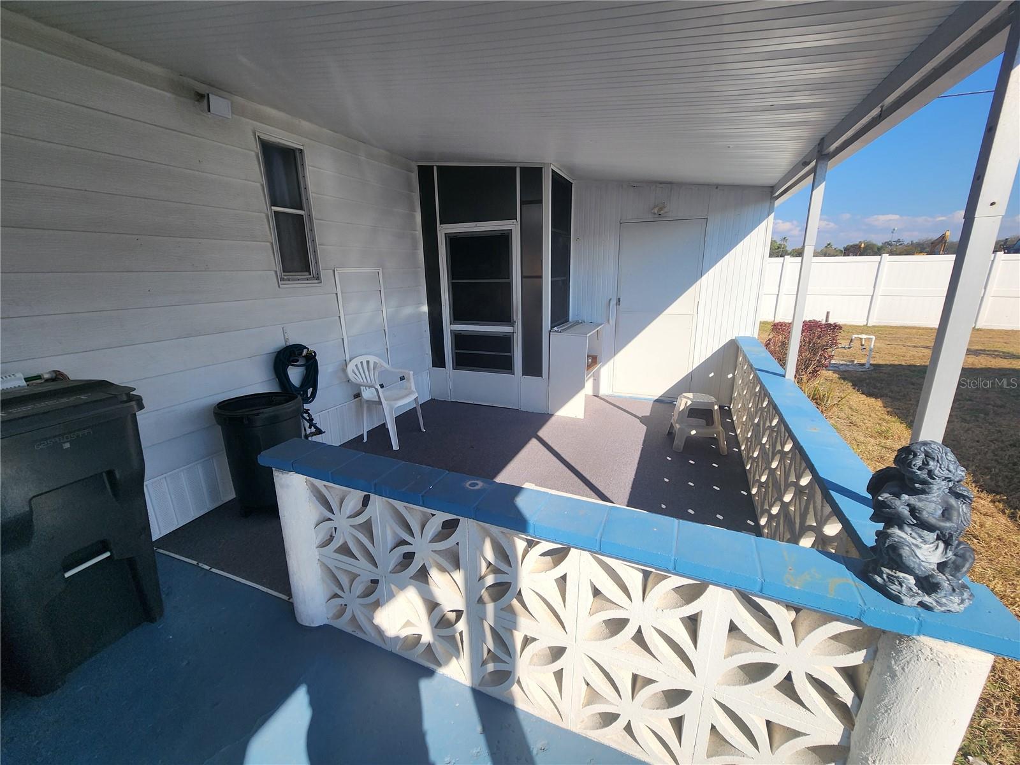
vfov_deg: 89.9
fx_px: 383
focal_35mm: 13
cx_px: 510
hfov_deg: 106.2
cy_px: 382
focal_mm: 2.2
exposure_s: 1/1765
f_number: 2.2
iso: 50
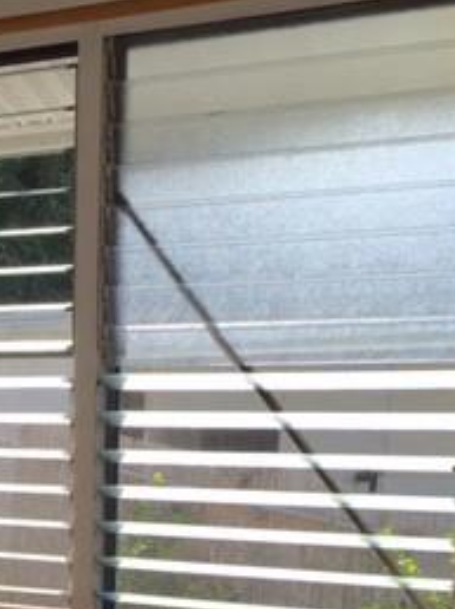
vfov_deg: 25.2
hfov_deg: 19.2
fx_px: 1264
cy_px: 661
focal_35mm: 72
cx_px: -92
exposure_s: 1/775
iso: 32
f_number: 2.2
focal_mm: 4.15
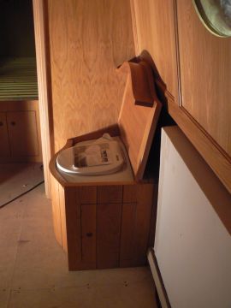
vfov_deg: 51.4
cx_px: 116
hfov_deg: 39.7
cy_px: 154
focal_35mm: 36
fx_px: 320
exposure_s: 1/15
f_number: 2.8
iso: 200
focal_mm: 6
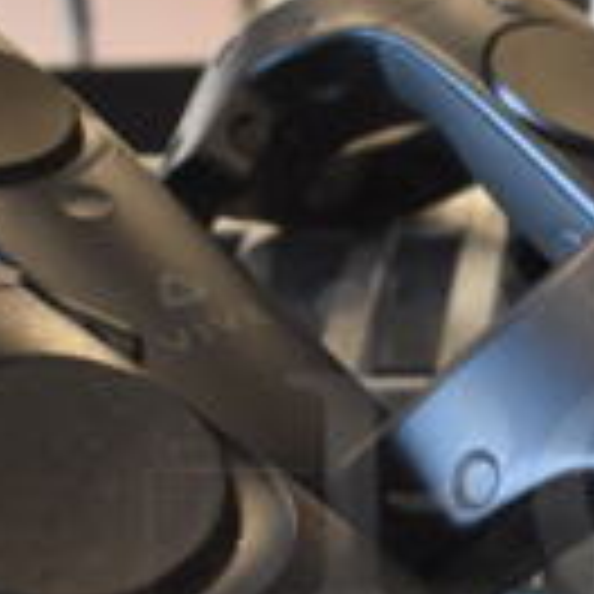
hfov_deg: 16.0
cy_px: 486
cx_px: 621
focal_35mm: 106
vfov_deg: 16.3
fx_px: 2058
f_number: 3.5
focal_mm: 18
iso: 1600
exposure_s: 1/125
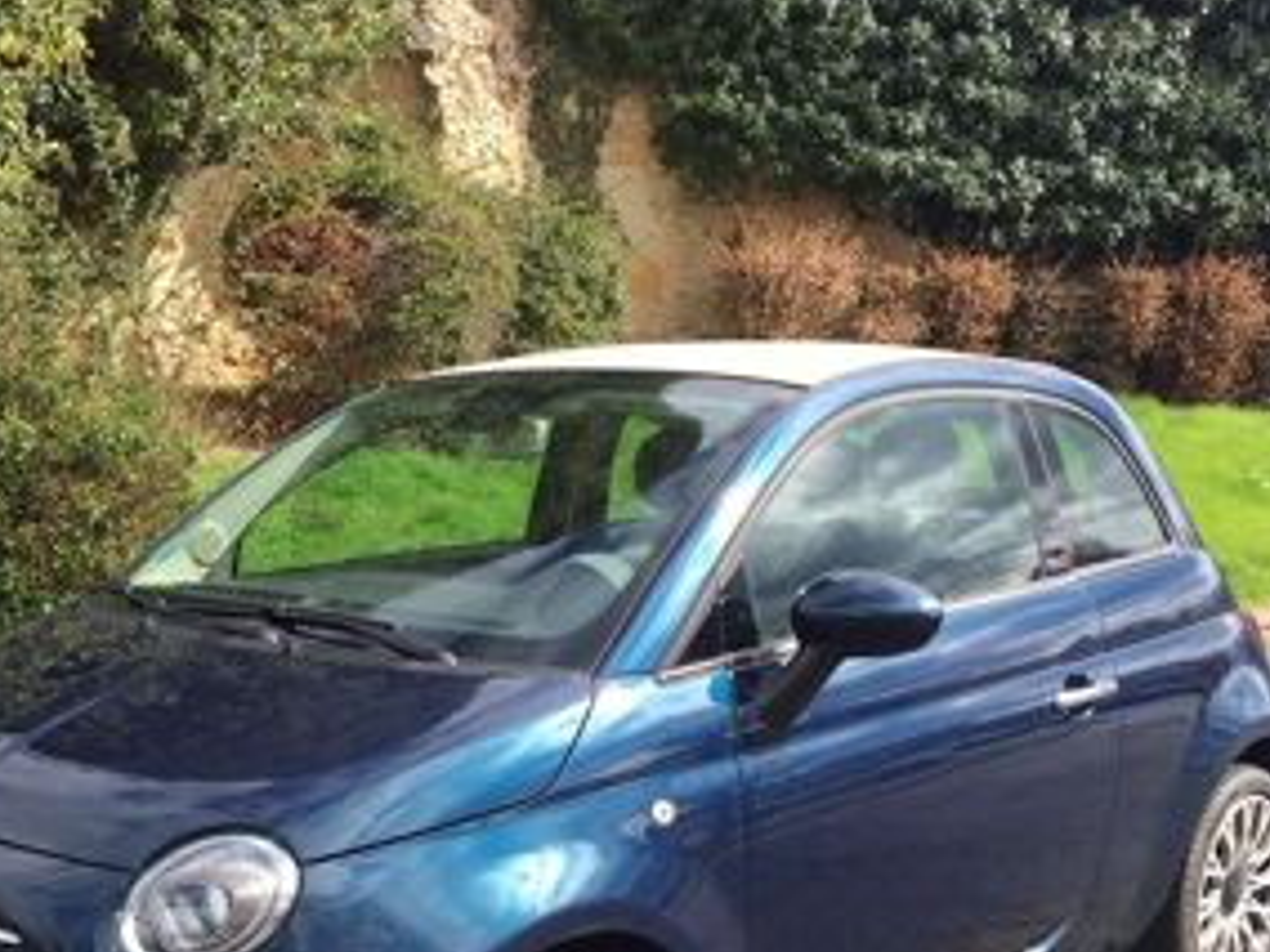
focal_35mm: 49
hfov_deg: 38.1
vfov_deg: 29.0
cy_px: 755
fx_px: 1798
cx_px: 344
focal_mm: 4.15
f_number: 2.2
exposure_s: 1/879
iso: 32
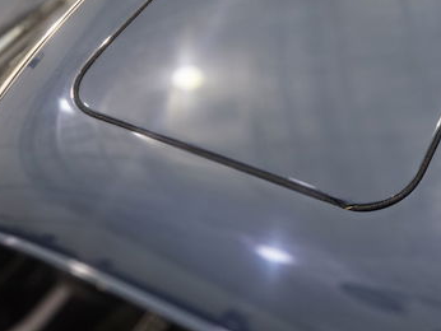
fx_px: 650
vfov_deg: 28.0
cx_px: 391
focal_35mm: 51
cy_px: 67
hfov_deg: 35.4
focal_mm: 5.4
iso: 640
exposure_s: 1/60
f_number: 1.8
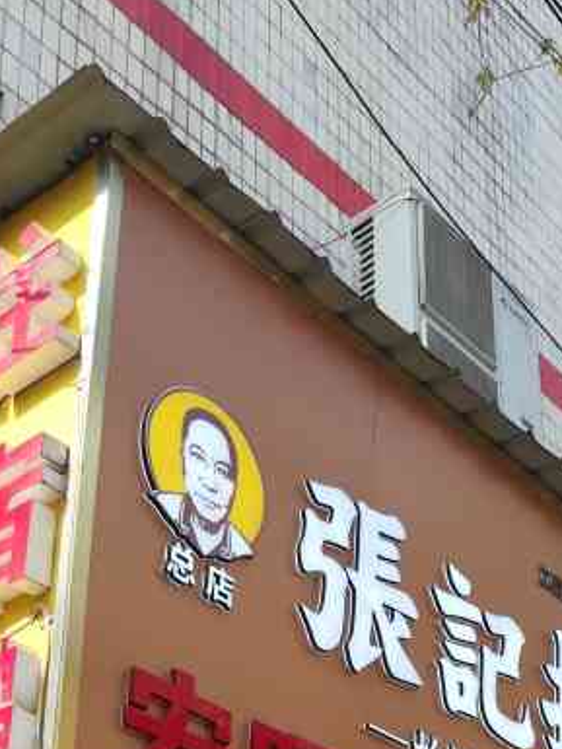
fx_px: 1363
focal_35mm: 63
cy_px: 900
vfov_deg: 27.1
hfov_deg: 23.2
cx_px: 350
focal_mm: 3.83
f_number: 2.2
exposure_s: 1/435
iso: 50
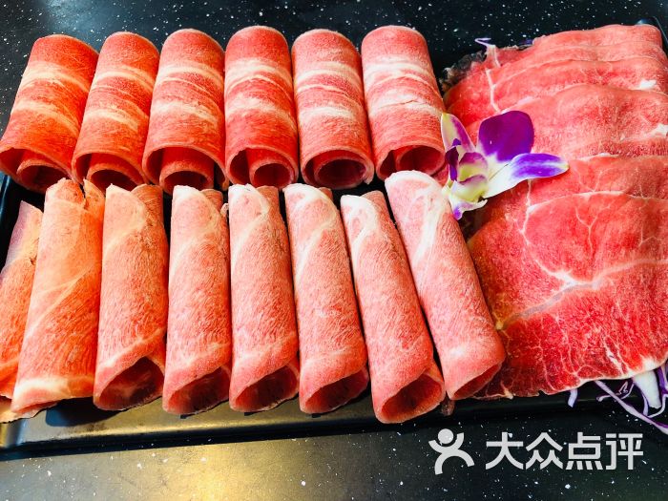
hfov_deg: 63.4
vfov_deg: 49.7
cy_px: 250
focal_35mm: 28
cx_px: 334
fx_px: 540
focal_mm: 4
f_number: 1.8
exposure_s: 1/50
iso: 25
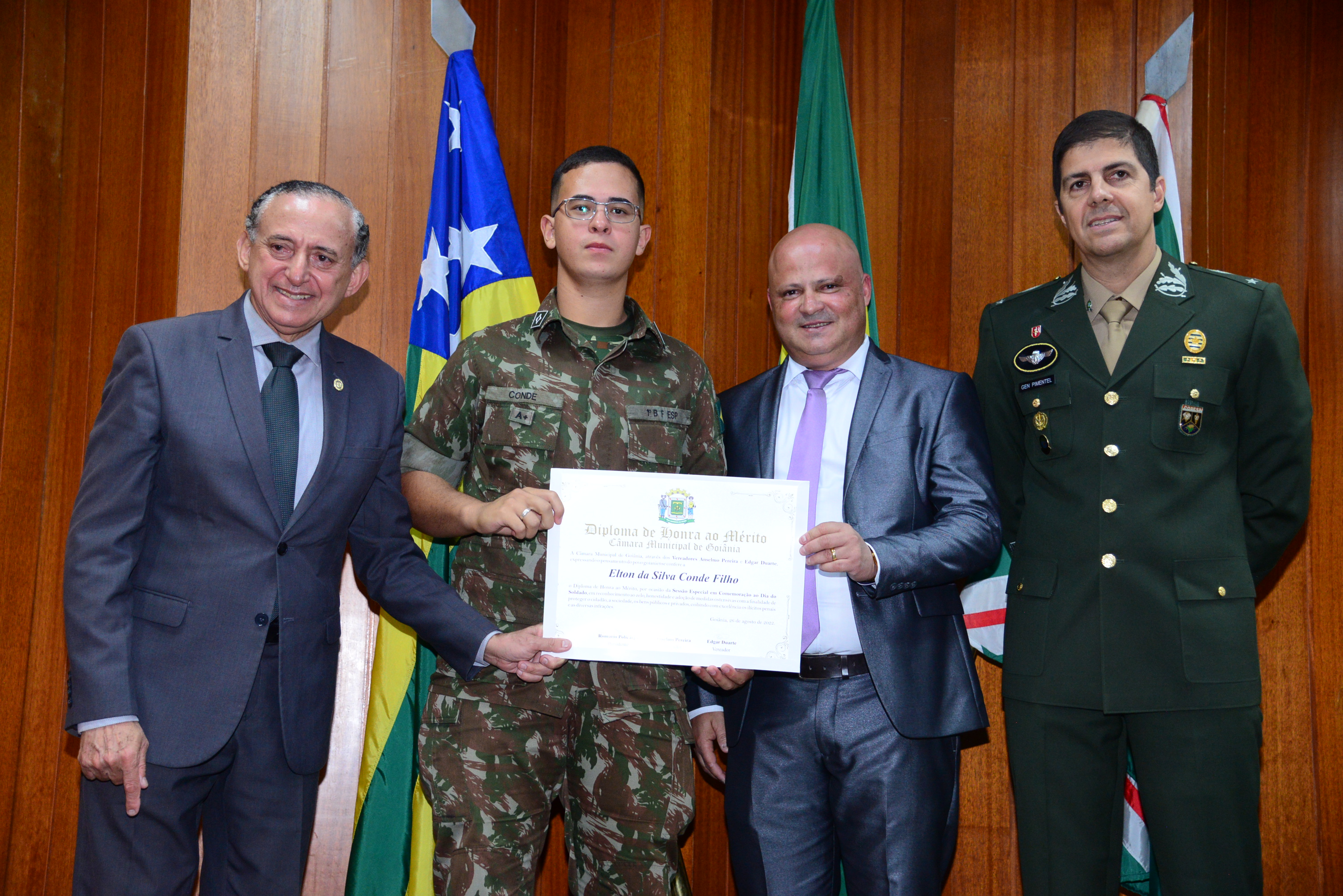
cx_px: 672
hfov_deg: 39.6
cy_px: 448
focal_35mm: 50
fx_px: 1866
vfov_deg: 27.0
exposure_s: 1/125
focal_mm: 50
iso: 2500
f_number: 4.5
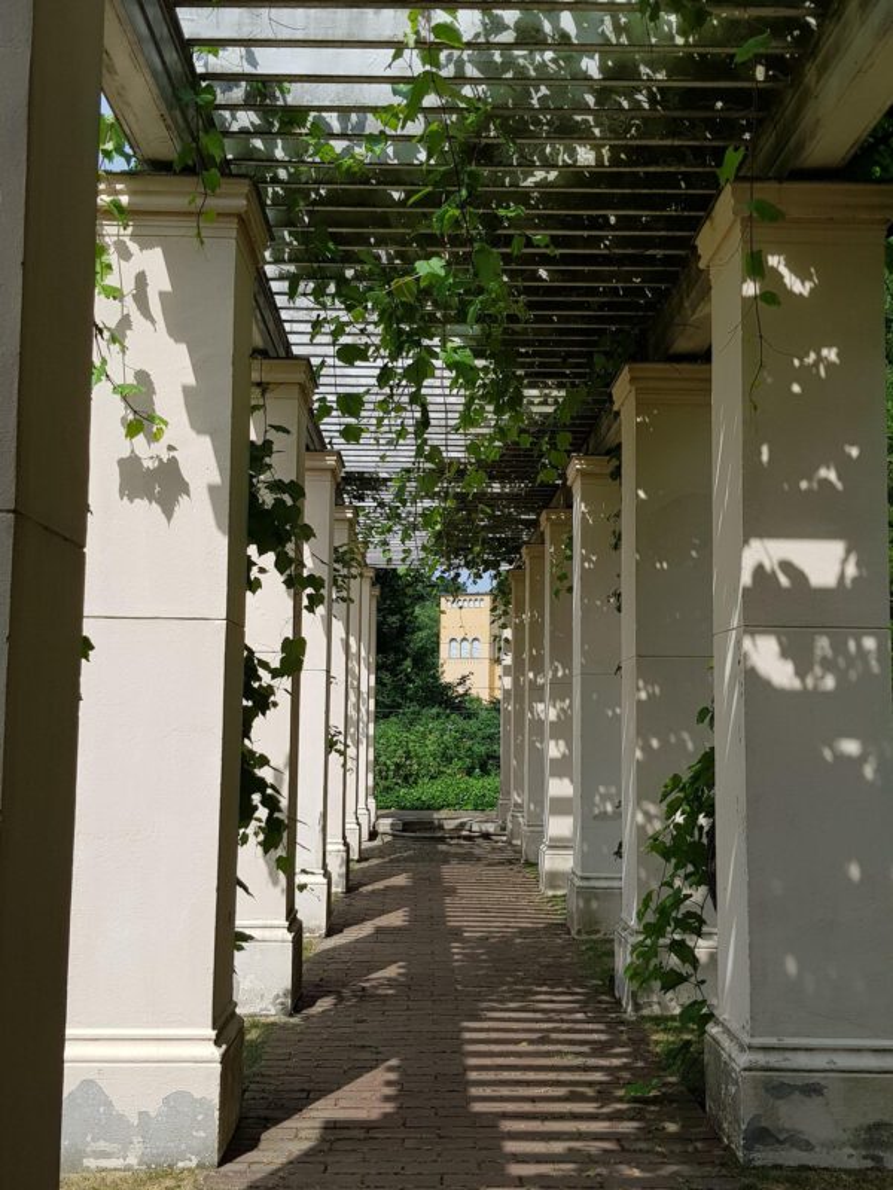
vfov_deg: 67.3
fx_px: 894
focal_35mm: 26
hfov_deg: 53.1
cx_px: 446
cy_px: 595
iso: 40
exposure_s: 1/2488
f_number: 1.7
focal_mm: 4.2
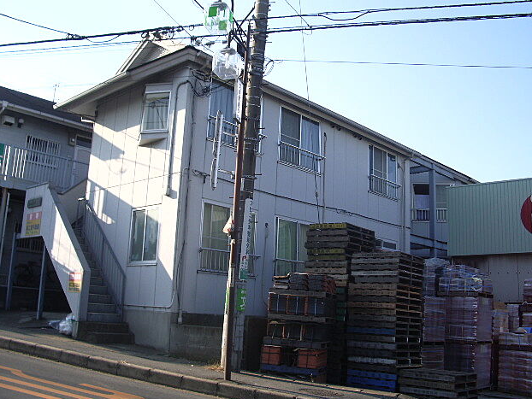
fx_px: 553
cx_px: 272
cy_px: 198
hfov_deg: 51.3
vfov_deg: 39.7
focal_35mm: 36
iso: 50
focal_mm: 5.8
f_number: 4.3
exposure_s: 1/200
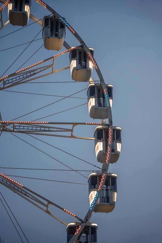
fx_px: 441
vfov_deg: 30.8
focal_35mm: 65
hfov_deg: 20.8
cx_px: 81
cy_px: 122
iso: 320
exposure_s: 1/80
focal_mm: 65.4
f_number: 2.8
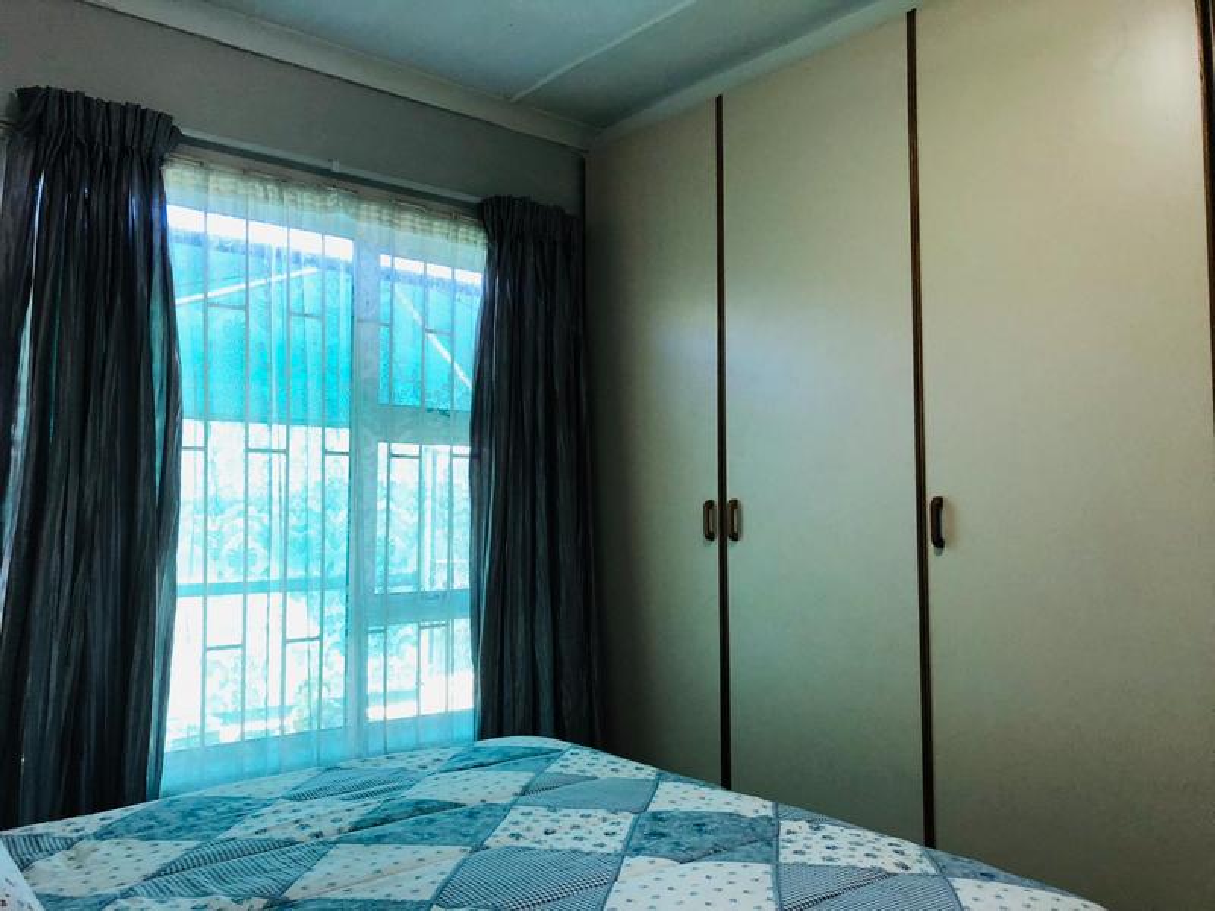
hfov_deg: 63.4
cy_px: 456
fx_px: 983
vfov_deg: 49.7
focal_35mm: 28
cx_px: 608
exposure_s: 1/20
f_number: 1.8
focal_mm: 3.99
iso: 40
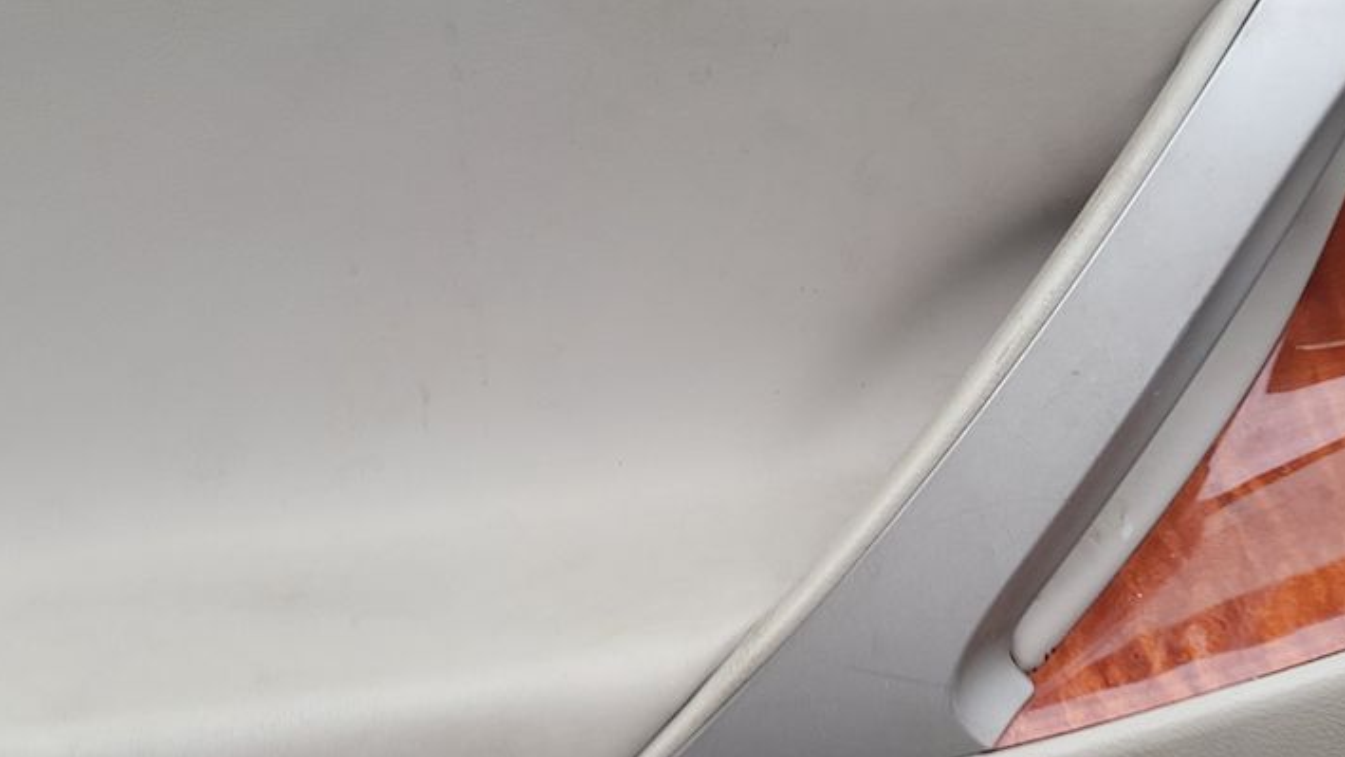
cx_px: 840
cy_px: 560
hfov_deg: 35.3
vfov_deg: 20.2
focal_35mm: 59
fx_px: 2104
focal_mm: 6.7
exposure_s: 1/59
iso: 82
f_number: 1.8
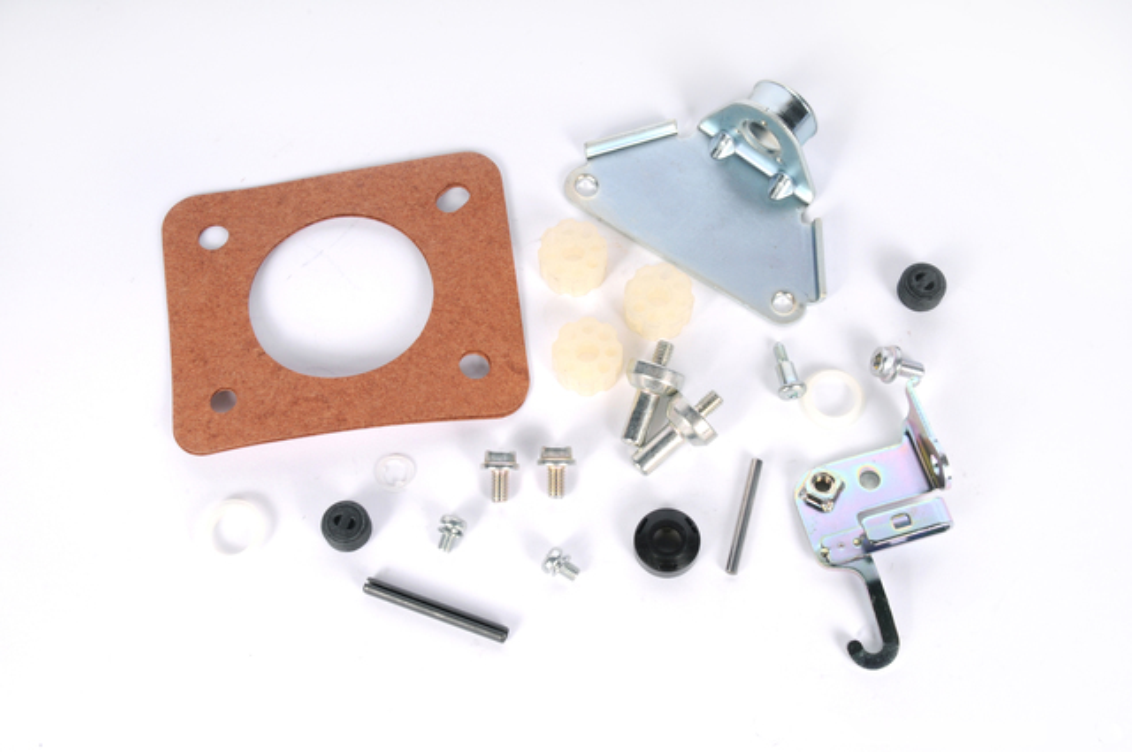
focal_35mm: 48
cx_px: 566
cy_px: 376
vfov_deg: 28.0
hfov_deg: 41.2
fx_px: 1507
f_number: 25
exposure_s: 1/200
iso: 320
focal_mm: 32
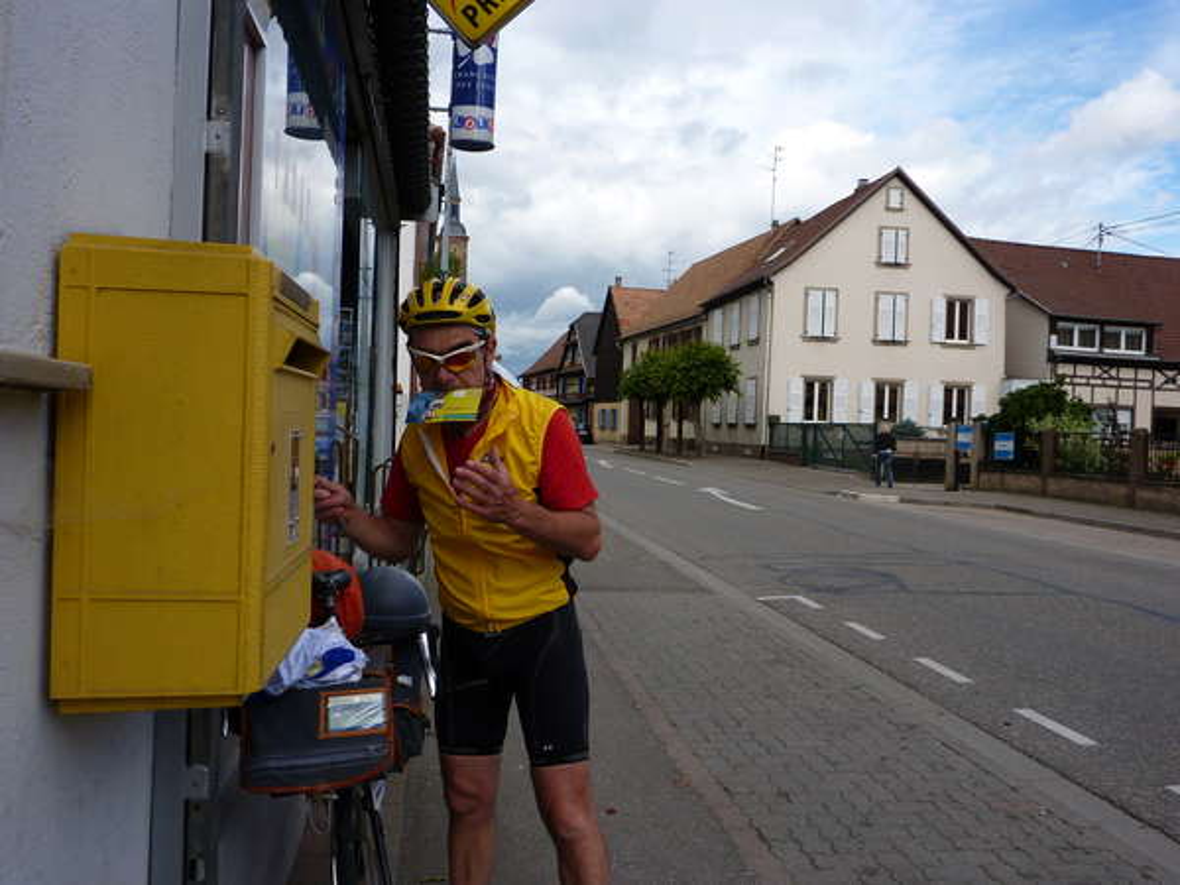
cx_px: 590
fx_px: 989
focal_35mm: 29
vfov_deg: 48.2
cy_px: 442
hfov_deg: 61.7
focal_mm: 4.7
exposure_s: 1/640
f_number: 4
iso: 80
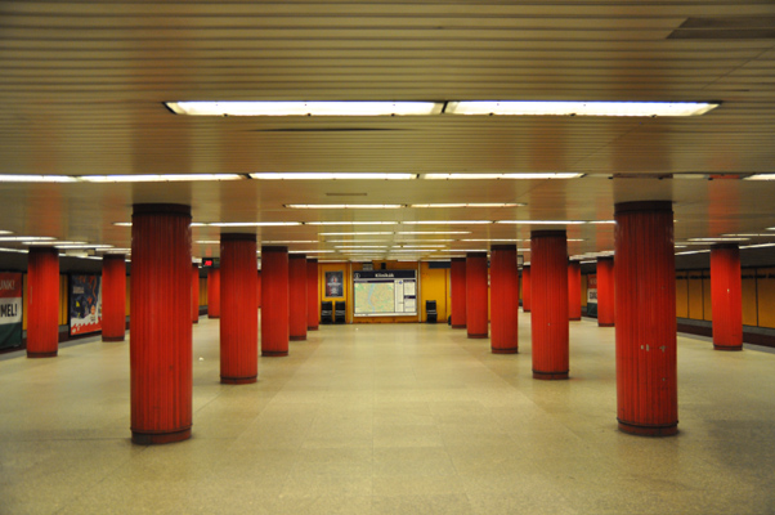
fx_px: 710
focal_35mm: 33
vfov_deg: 39.9
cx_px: 388
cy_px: 258
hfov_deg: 57.3
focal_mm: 22
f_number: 3.5
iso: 800
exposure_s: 1/50
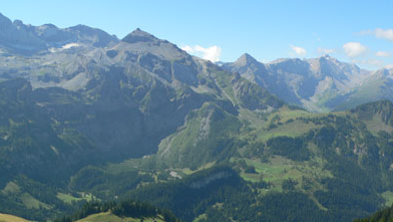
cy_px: 138
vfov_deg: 26.5
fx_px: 469
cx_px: 217
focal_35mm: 45
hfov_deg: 45.4
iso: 80
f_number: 4
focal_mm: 6
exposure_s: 1/500
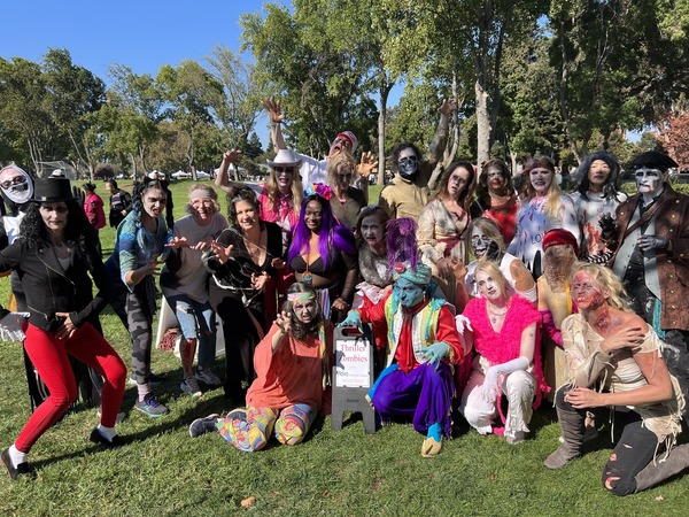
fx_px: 518
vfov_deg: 53.1
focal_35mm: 26
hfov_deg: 67.3
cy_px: 258
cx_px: 344
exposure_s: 1/2353
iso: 50
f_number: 1.5
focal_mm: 5.7
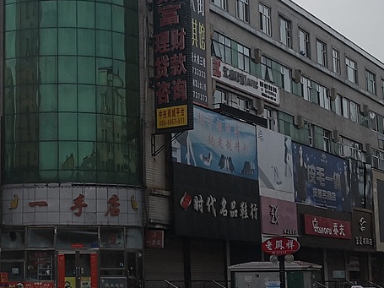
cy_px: 128
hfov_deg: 25.0
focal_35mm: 76
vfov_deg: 19.4
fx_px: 843
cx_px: 51
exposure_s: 1/2114
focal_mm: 3.95
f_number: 1.6
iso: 50
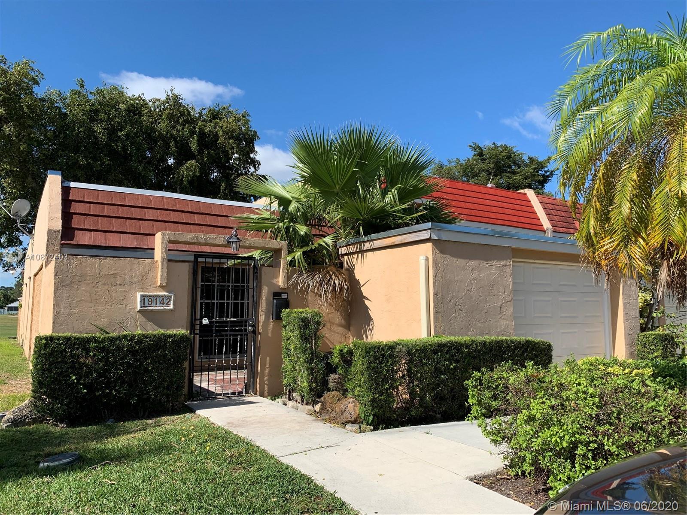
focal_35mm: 26
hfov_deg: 67.3
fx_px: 516
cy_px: 258
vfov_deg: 53.1
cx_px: 344
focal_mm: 4.25
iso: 25
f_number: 1.8
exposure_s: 1/2033
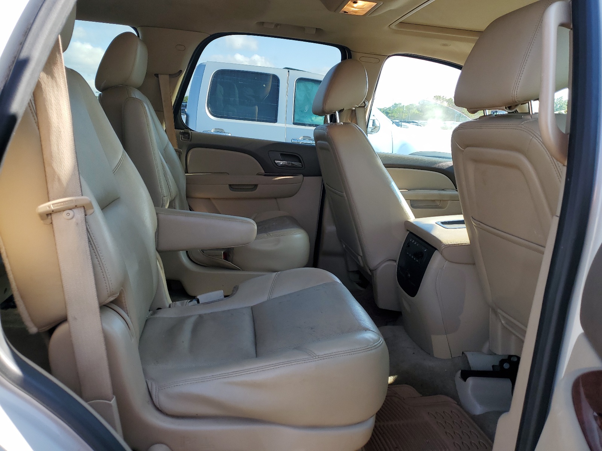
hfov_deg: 67.3
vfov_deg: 53.1
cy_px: 226
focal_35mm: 26
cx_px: 301
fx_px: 452
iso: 50
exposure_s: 1/417
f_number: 1.5
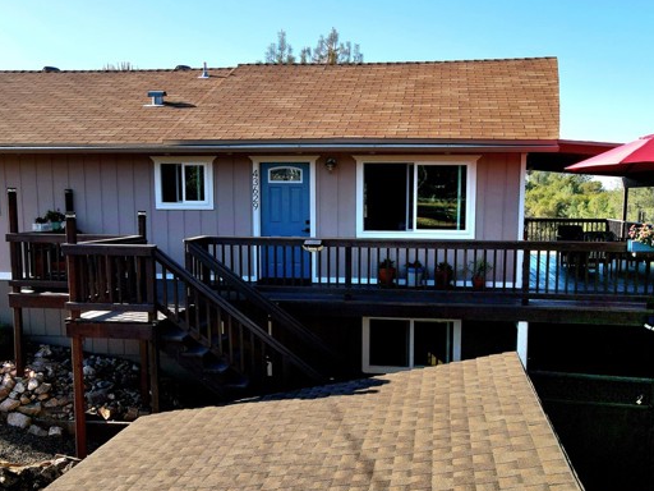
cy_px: 262
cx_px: 363
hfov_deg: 59.8
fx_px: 567
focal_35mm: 30
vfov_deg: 46.8
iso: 100
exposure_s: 1/357
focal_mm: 4.5
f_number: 2.8
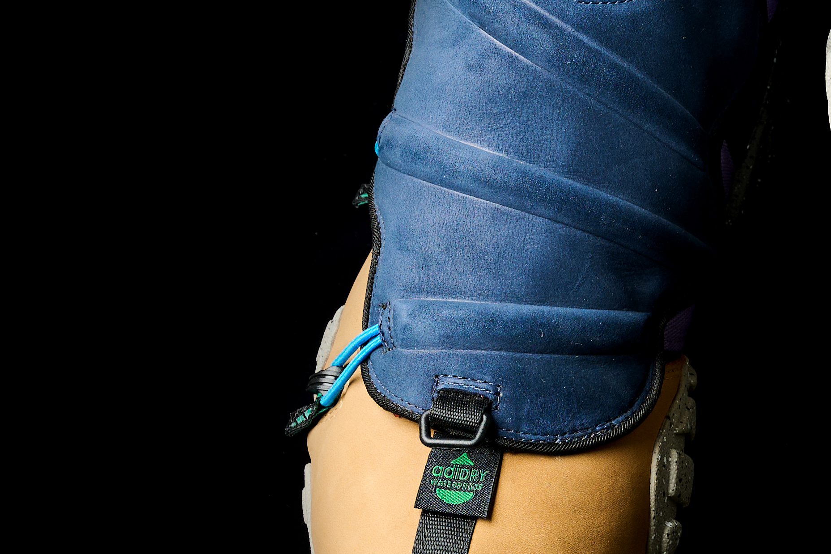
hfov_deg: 11.1
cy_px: 215
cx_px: 1225
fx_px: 4132
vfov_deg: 7.7
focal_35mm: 179
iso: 200
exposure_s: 1/125
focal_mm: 55
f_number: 8
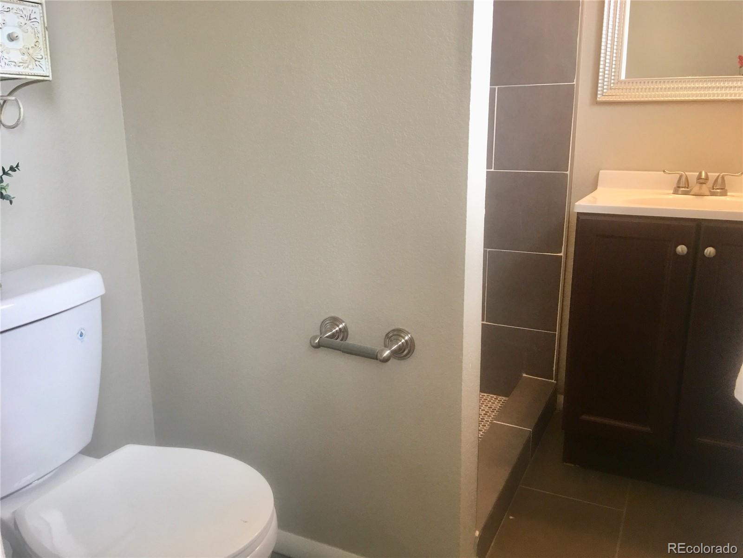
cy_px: 279
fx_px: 622
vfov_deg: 48.2
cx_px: 372
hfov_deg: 61.7
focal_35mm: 29
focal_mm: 4.15
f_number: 2.2
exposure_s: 1/15
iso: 40
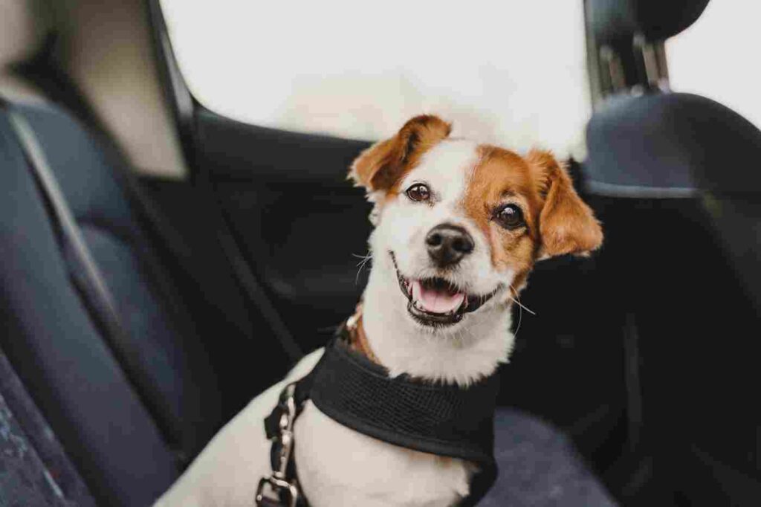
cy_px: 254
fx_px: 930
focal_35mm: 44
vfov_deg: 30.5
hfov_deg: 44.5
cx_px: 380
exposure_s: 1/640
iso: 800
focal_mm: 44
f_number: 2.8
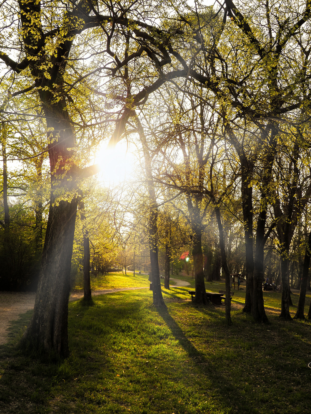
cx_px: 156
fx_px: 431
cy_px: 207
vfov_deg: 51.4
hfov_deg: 39.7
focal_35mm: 36
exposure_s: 1/320
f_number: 5.6
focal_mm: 18
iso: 200
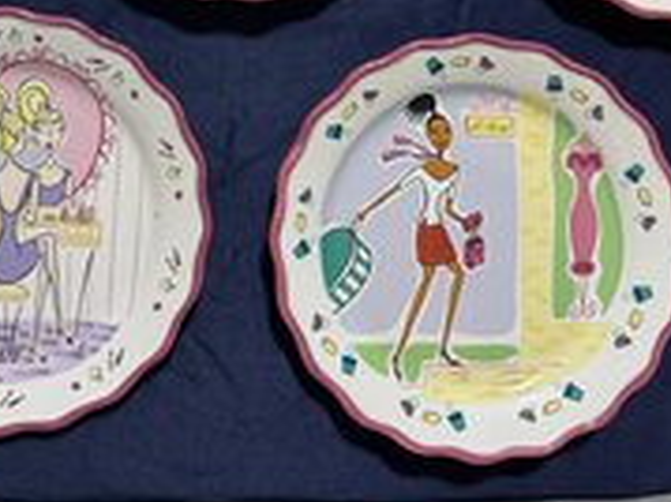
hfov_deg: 40.8
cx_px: 227
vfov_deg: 29.8
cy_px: 24
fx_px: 891
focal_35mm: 46
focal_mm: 6.76
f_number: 1.78
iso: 160
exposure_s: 1/120
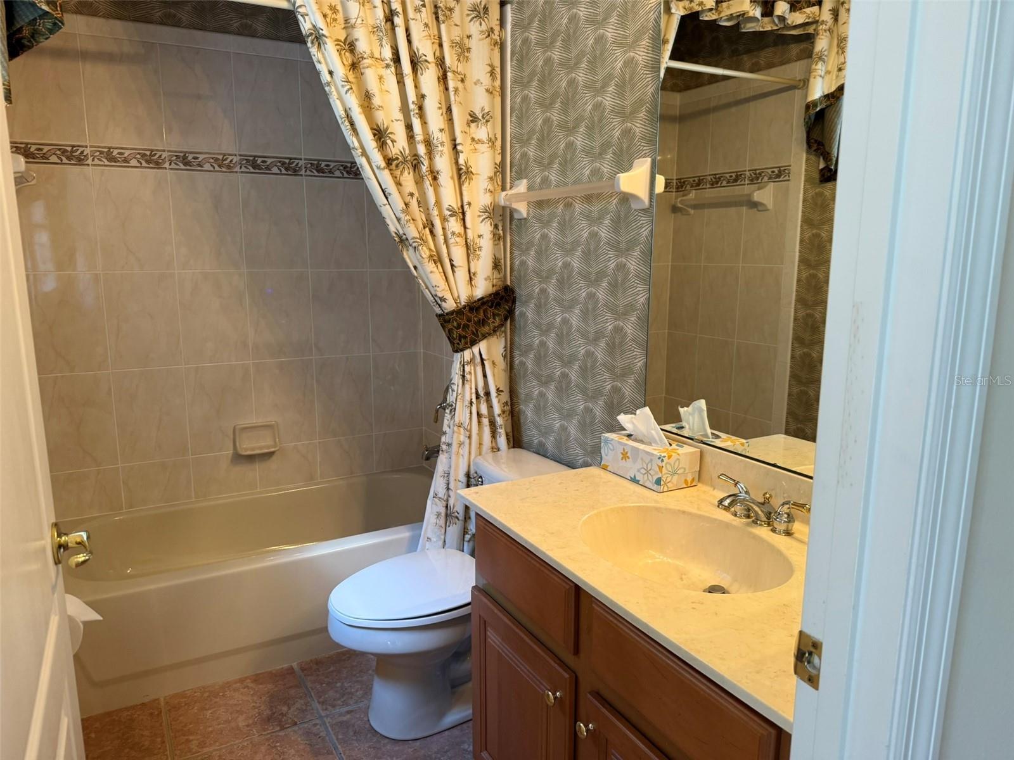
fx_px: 703
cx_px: 507
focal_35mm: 24
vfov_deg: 56.8
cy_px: 380
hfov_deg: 71.6
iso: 200
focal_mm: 6.76
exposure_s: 1/60
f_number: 1.78
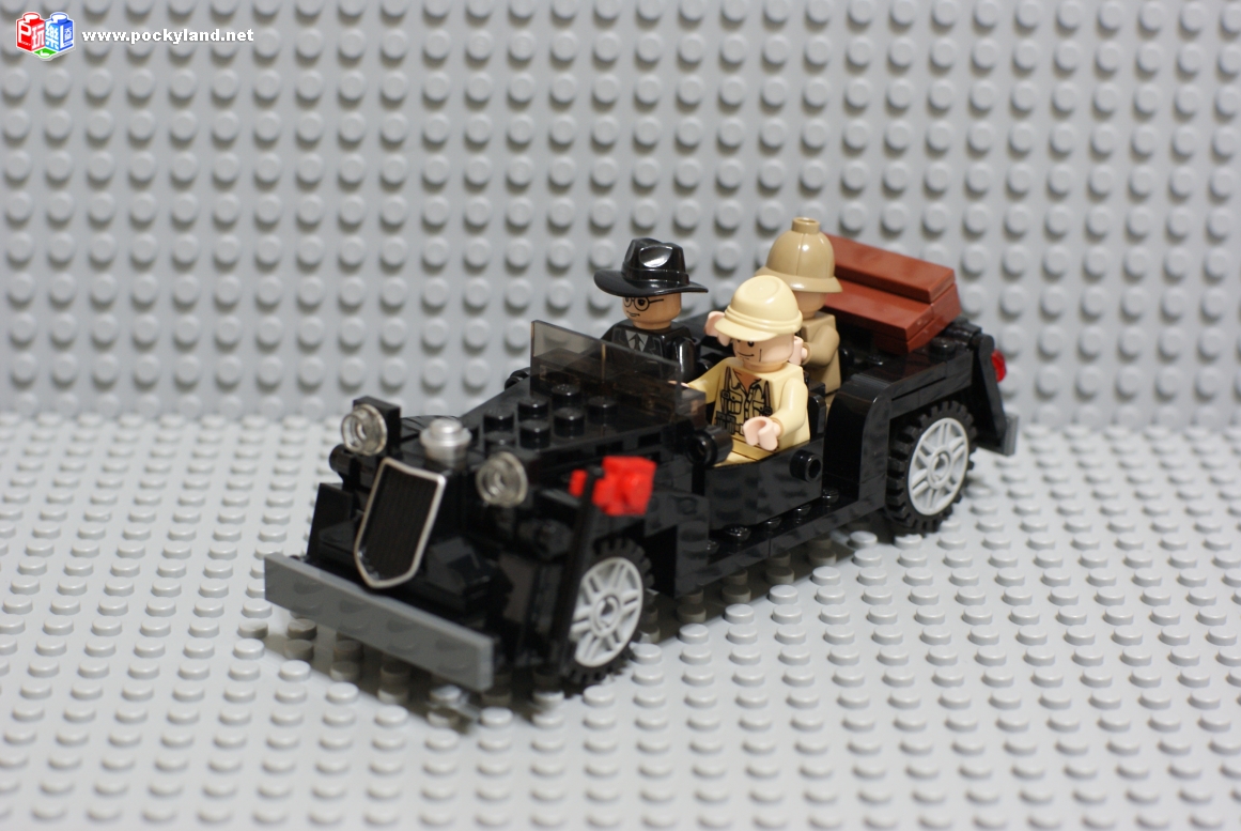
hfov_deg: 27.0
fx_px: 2588
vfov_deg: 18.2
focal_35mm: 75
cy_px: 416
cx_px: 620
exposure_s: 1/8
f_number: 5
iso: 400
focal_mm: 50
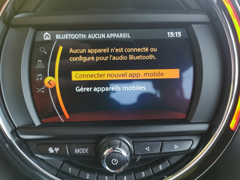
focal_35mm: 27
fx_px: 187
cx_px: 120
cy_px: 90
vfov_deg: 51.4
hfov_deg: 65.3
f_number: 1.8
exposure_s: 1/33.3
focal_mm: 5.58
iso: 250
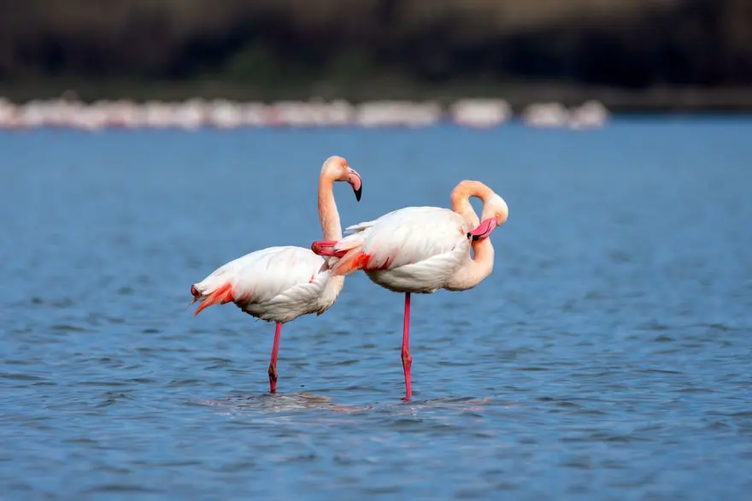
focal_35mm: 825
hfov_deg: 2.5
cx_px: 376
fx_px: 17226
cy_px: 250
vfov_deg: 1.7
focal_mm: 550
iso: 220
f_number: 8
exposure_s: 1/800
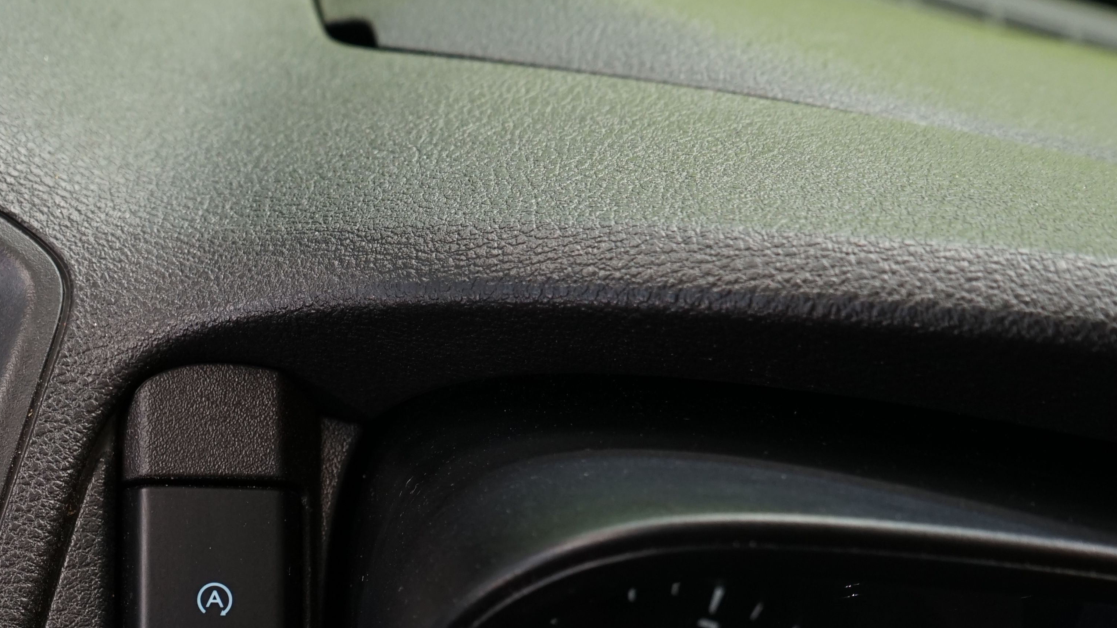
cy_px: 718
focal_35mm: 60
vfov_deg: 19.1
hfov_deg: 33.7
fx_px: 1777
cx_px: 193
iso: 800
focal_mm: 29
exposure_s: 1/15
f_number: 6.3
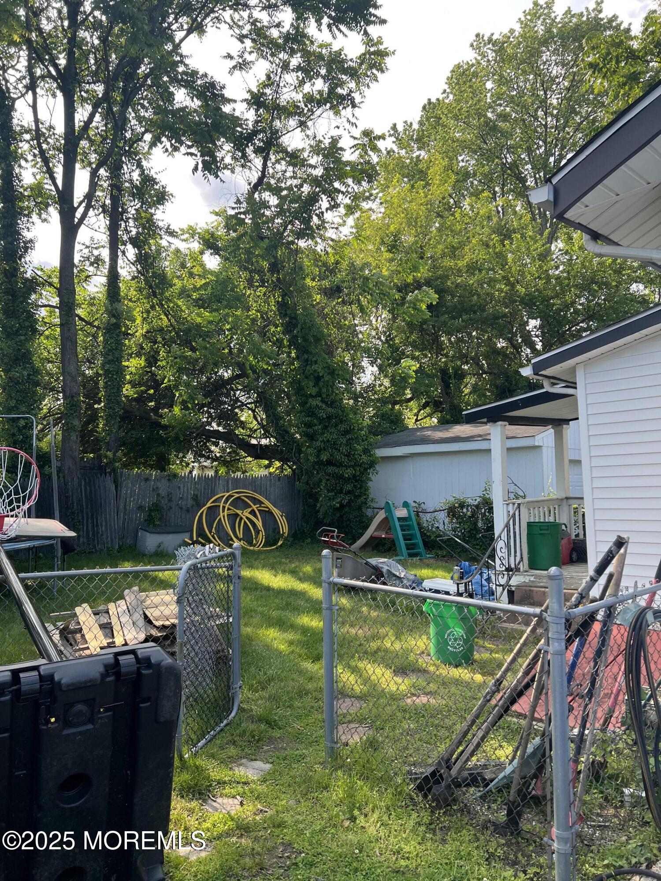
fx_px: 662
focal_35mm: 26
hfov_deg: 53.1
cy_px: 440
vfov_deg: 67.3
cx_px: 330
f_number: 1.5
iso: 50
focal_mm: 5.7
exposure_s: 1/827
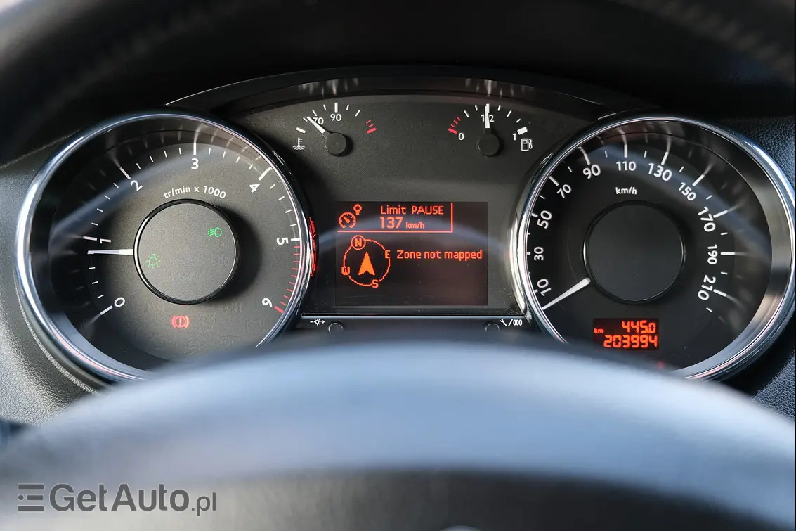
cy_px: 266
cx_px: 398
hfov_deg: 43.6
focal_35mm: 45
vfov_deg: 29.9
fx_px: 995
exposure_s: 1/40
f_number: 3.6
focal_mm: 30.2
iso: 320
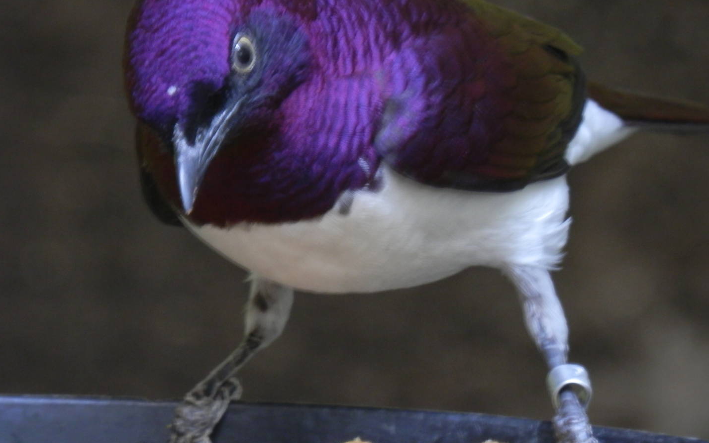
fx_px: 11439
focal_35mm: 592
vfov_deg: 2.2
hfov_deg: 3.6
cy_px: 156
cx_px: 385
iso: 200
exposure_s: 1/6
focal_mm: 90
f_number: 6.9
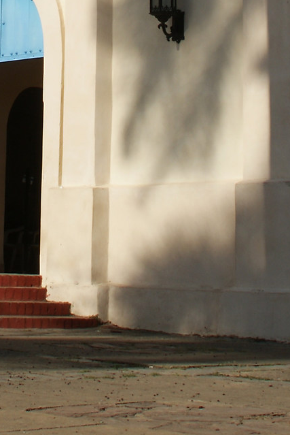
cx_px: 60
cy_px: -209
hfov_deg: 11.0
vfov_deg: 15.3
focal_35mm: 124
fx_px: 1496
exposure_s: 1/200
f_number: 11
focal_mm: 22
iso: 100
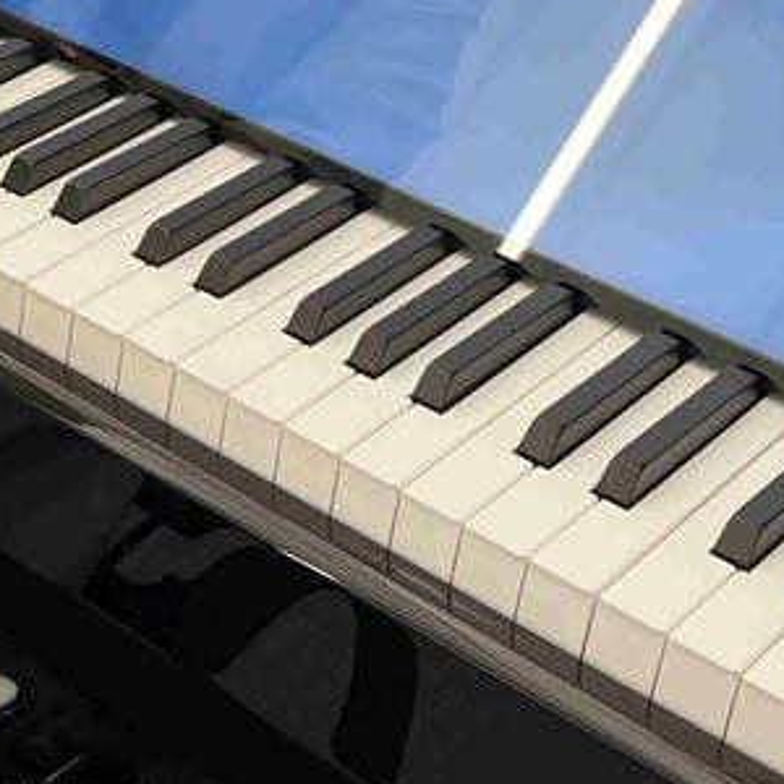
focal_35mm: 92
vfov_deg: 18.1
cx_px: -549
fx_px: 2357
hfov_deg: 16.4
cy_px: -120
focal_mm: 5.7
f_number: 1.5
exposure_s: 1/60
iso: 80
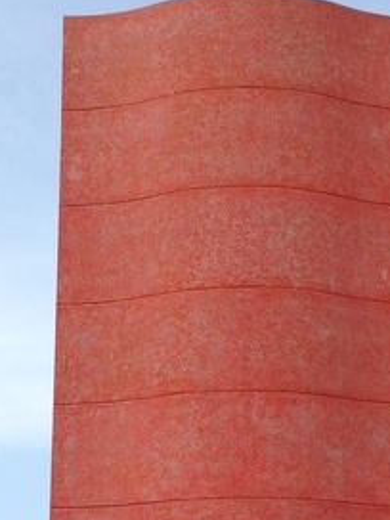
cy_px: 509
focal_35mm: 97
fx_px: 1457
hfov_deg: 15.2
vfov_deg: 19.7
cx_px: 258
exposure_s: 1/1261
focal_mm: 4.12
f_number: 2.4
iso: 50
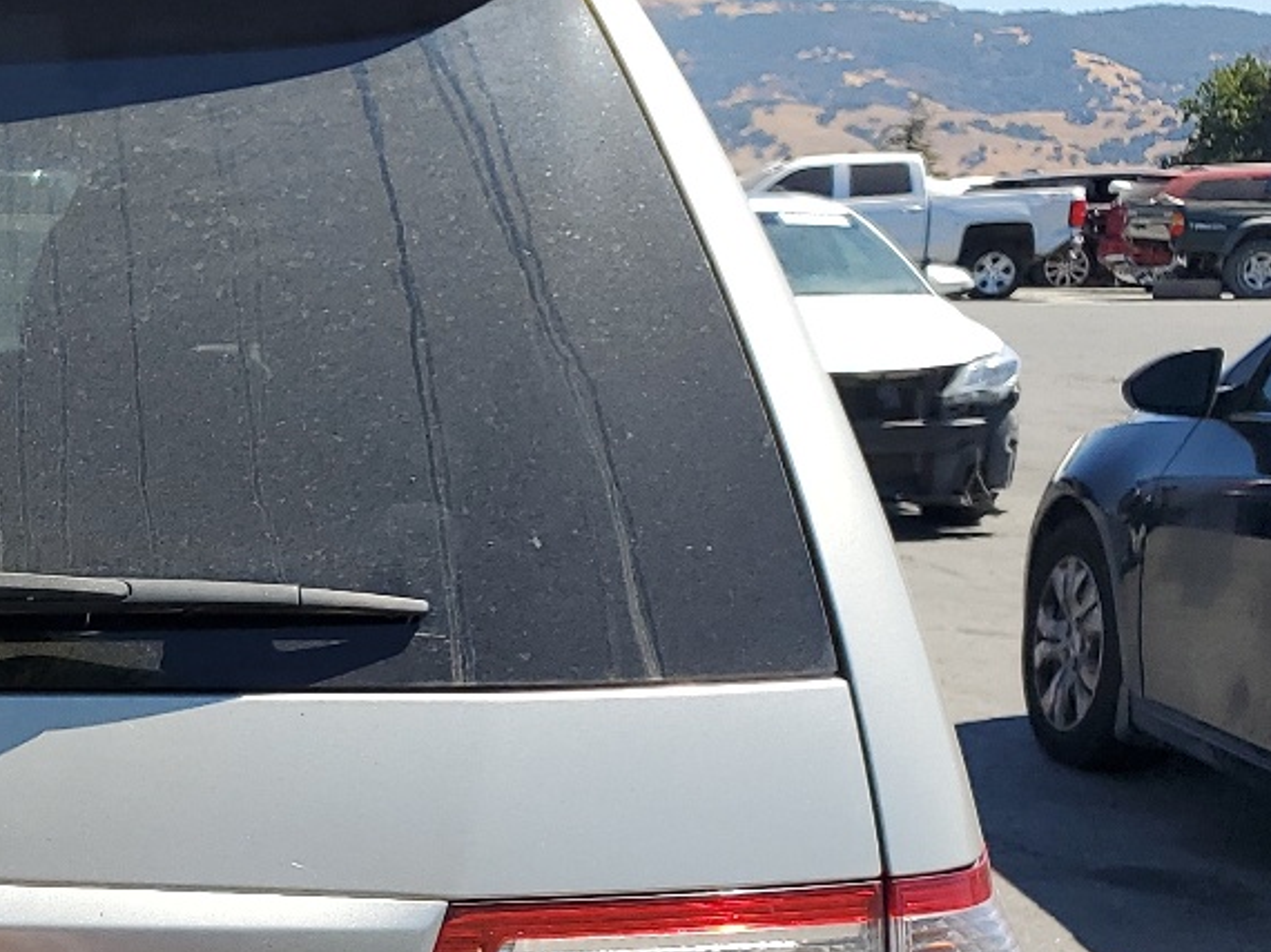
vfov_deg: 19.8
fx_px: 2679
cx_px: -334
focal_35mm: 73
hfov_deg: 23.8
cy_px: 854
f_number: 1.5
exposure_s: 1/2000
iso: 50
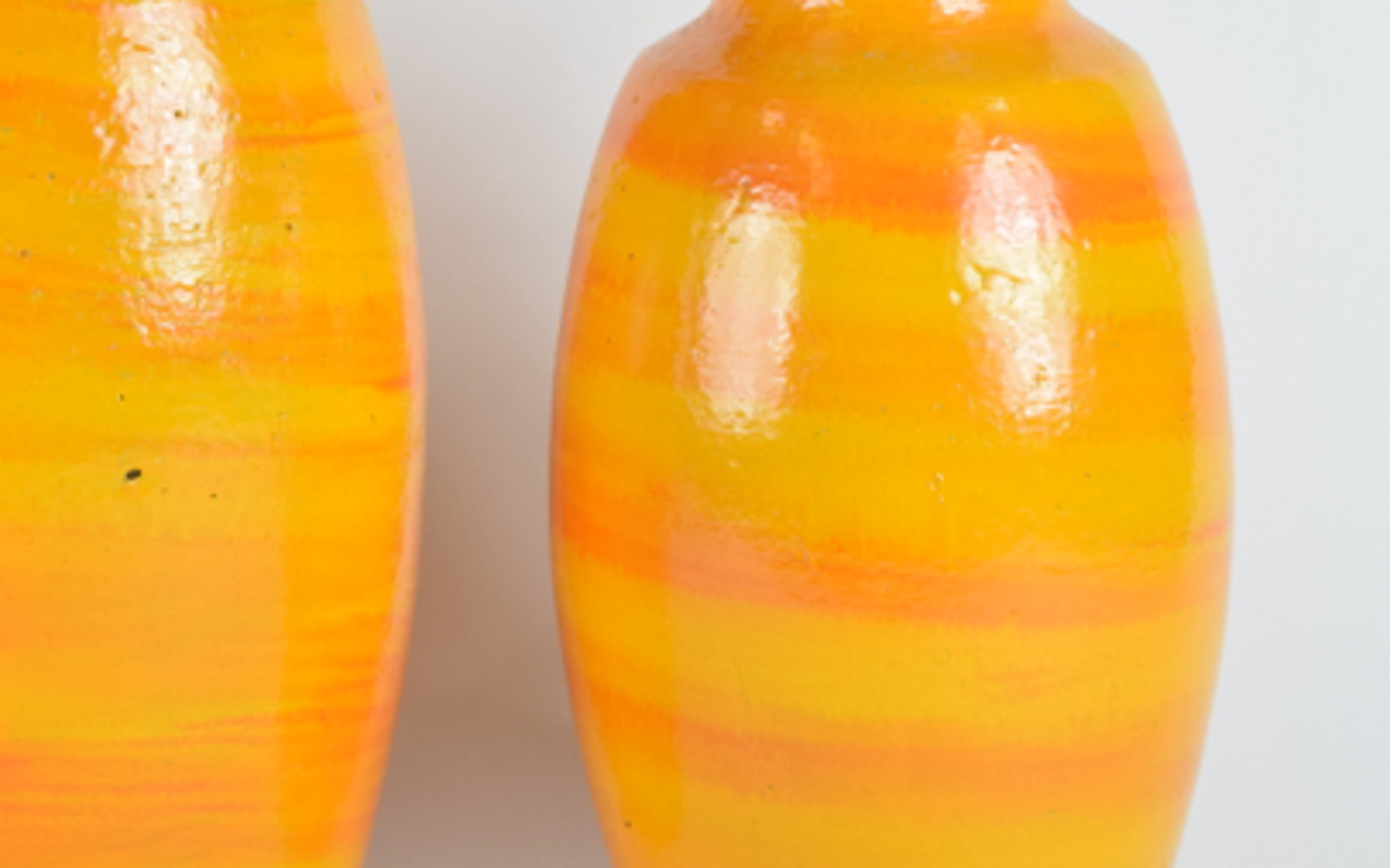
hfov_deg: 17.9
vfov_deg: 11.3
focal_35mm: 116
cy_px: 465
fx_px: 4394
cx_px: 940
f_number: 10
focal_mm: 48
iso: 800
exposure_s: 1/125
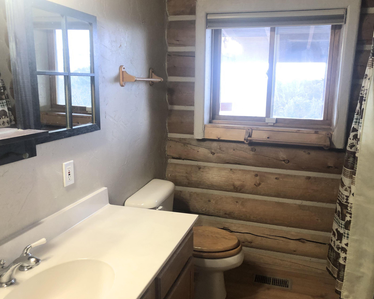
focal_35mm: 30
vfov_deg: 48.5
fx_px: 332
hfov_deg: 58.7
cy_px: 147
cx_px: 200
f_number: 1.8
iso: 40
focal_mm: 3.99
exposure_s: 1/24
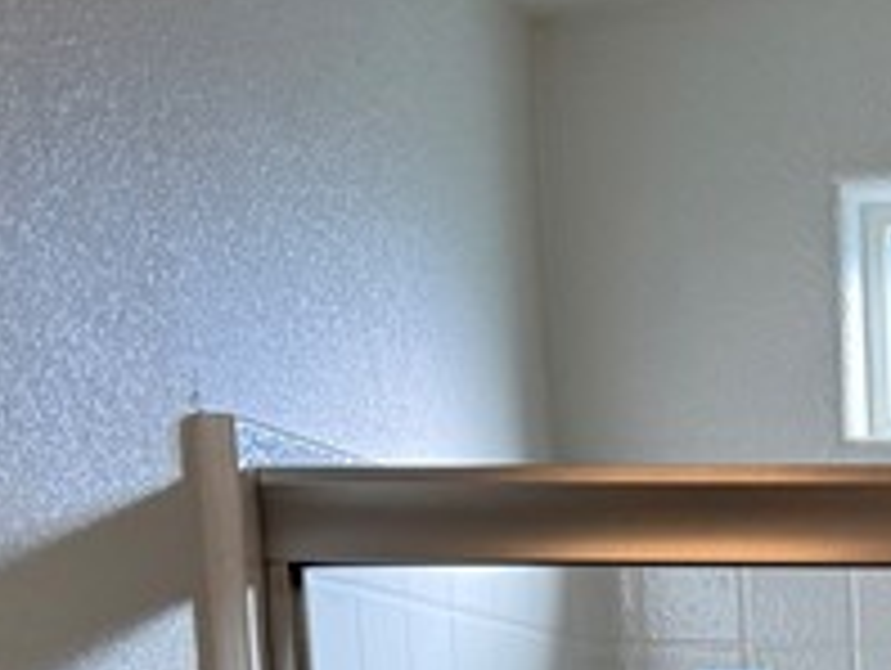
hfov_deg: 14.7
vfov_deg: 10.3
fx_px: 3196
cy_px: 1623
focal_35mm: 124
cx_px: 1364
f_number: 1.78
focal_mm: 6.76
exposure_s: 1/248
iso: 100
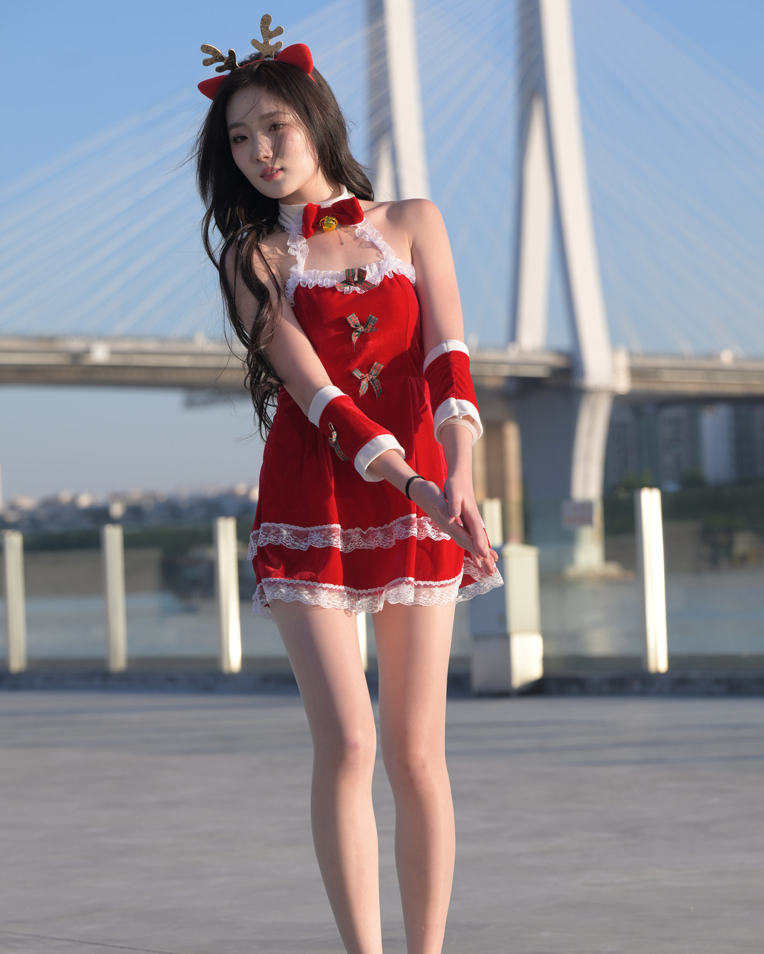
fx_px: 3335
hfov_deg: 13.1
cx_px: 380
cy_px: 536
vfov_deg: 16.3
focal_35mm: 118
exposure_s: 1/640
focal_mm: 104
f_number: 5
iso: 160
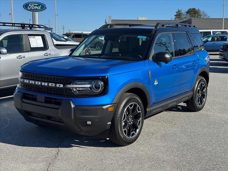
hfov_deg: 39.7
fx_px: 316
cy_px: 86
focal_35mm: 48
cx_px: 114
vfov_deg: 30.3
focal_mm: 6.76
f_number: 1.78
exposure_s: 1/3257
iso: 64
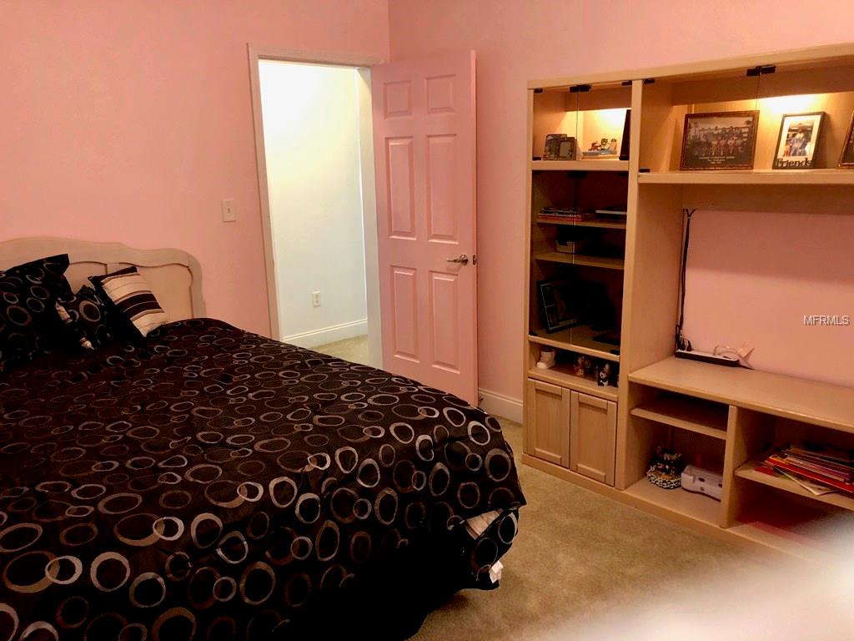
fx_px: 691
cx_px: 427
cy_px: 320
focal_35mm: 28
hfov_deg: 63.4
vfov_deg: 49.7
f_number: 1.8
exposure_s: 1/9
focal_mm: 3.99
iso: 100
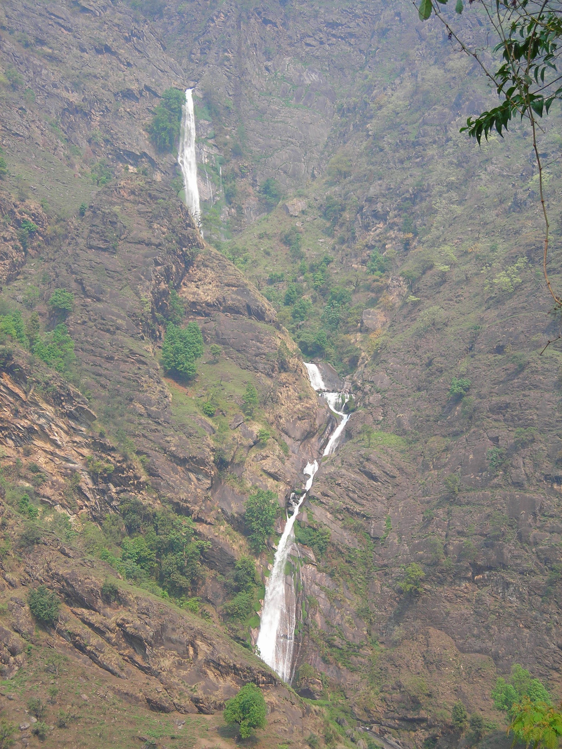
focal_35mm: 65
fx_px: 1407
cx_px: 281
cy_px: 374
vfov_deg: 29.8
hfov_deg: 22.6
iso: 50
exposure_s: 1/137
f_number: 3.9
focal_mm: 10.8
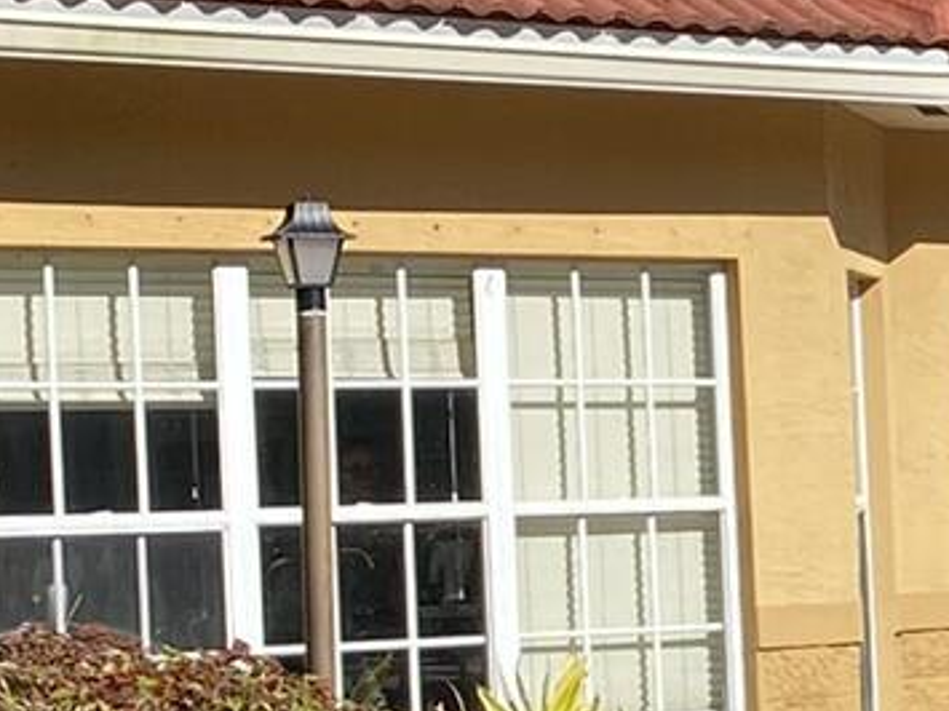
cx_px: 1914
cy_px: 591
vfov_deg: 9.9
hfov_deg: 11.8
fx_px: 4111
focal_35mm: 150
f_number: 1.8
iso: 32
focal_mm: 4.25
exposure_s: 1/1996
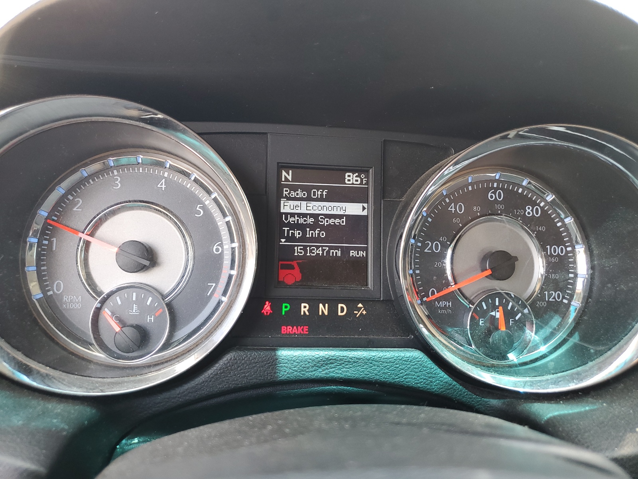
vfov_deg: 53.1
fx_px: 479
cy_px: 240
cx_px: 319
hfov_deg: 67.3
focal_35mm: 26
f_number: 1.5
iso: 61
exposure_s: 1/120
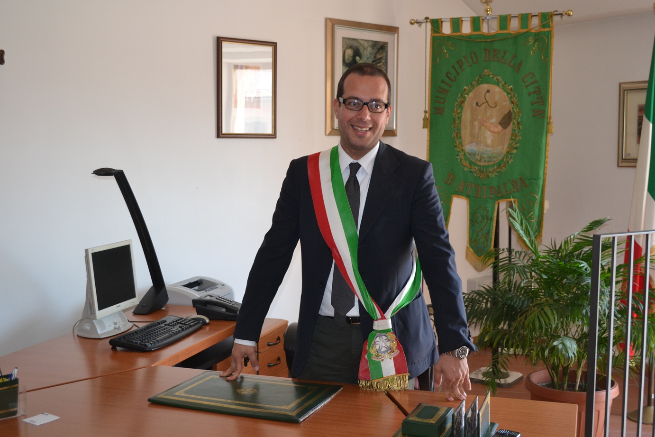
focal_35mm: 44
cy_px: 218
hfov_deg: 45.0
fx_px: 792
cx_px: 328
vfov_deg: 30.9
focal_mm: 29
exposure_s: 1/60
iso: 800
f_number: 4.5
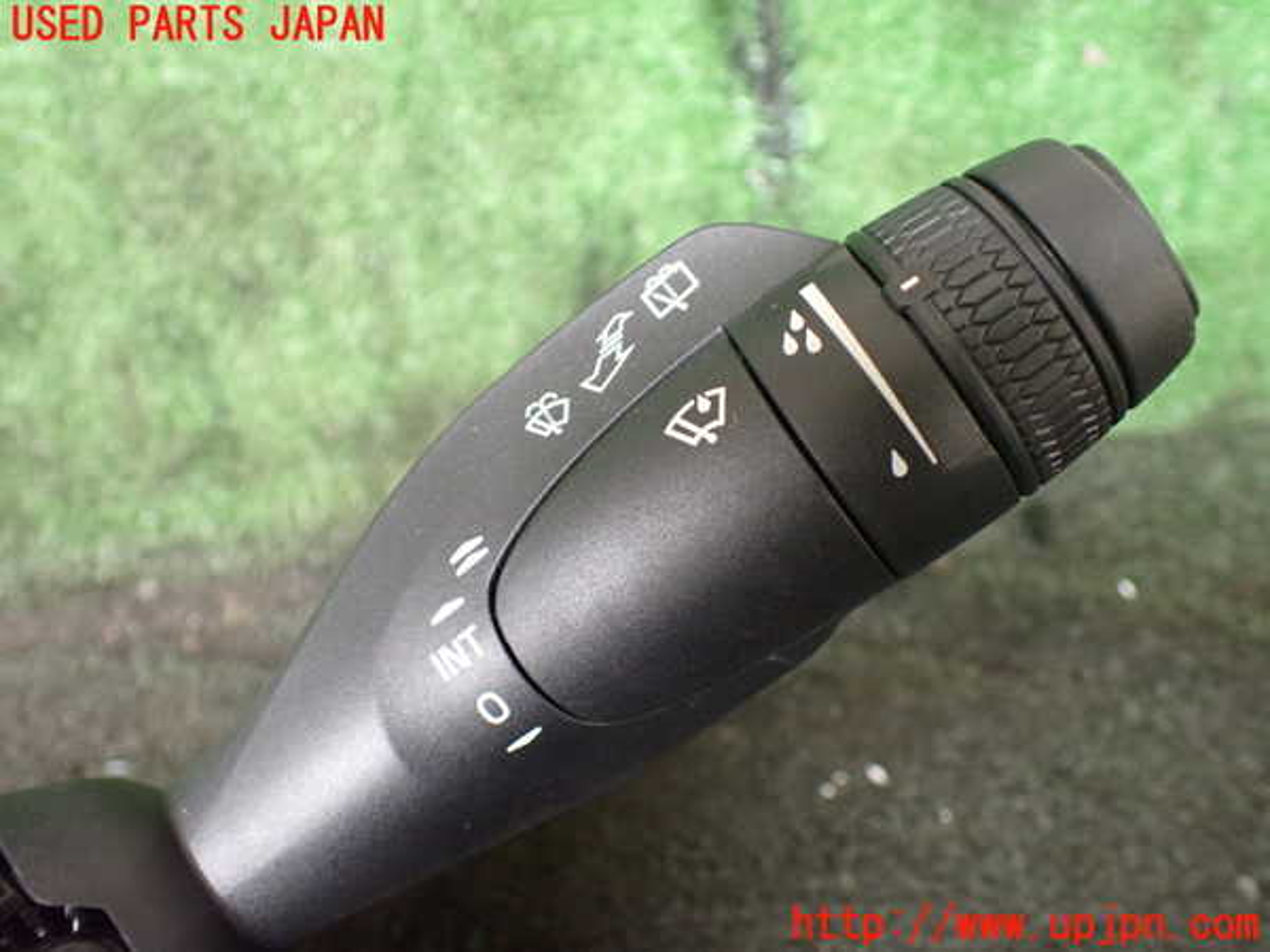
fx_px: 1101
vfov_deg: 46.8
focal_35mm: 30
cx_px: 635
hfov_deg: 60.0
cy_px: 476
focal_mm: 5.4
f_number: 2.3
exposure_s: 1/125
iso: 800
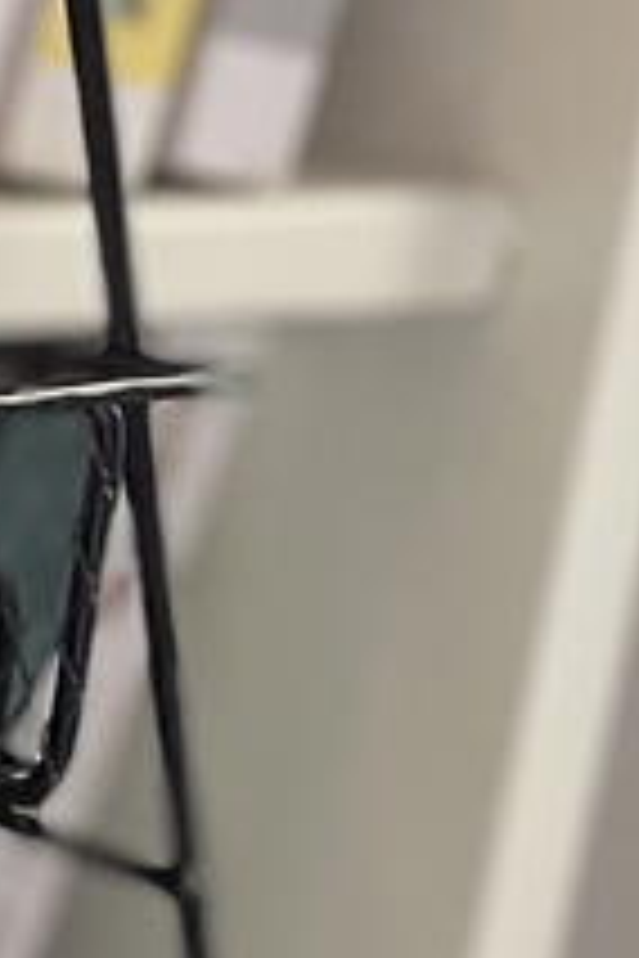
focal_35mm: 169
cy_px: 1122
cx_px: -1458
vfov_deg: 11.9
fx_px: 4499
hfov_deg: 7.0
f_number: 1.6
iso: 640
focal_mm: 4.2
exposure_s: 1/40
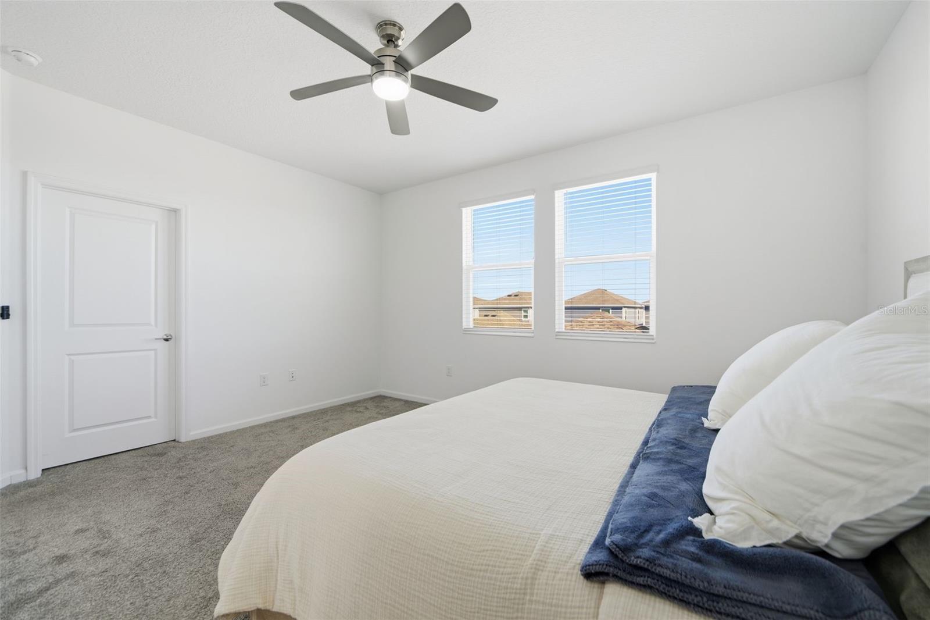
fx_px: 362
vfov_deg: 81.2
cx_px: 465
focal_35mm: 14
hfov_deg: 104.3
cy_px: 310
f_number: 8
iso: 125
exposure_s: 1/60
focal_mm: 14
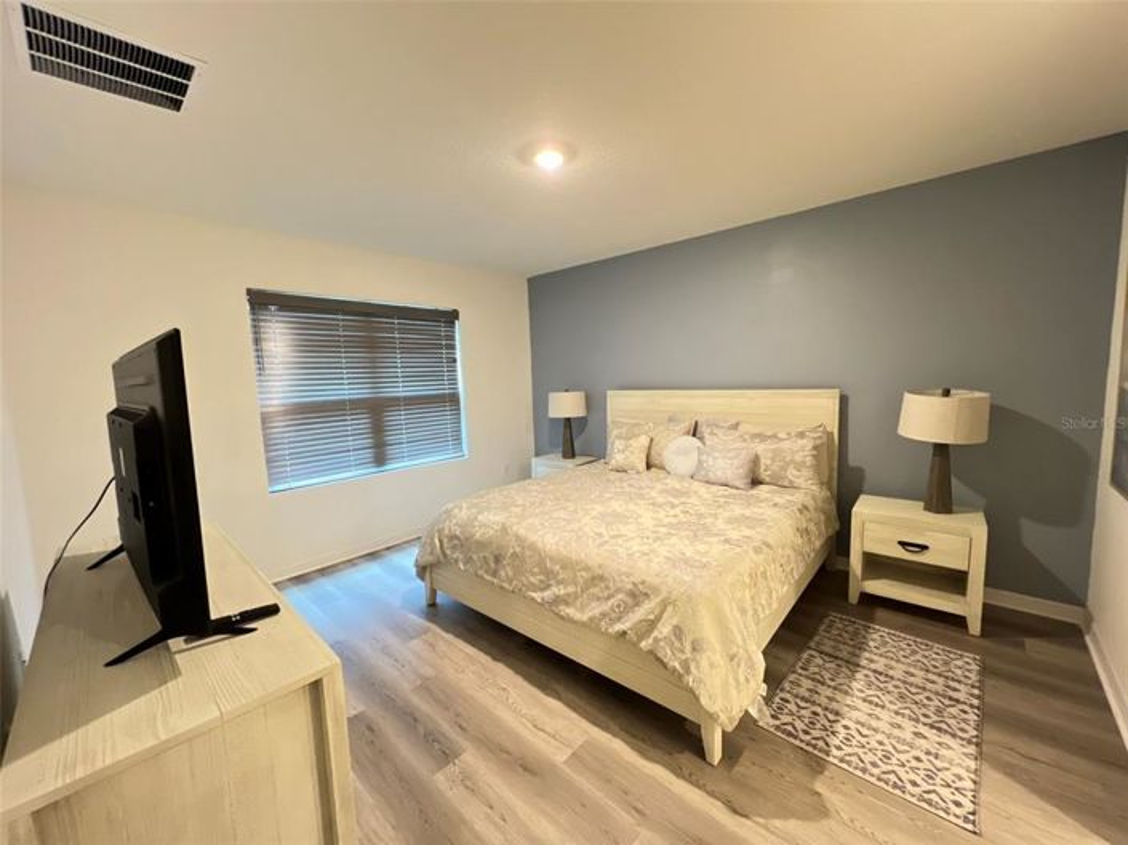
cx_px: 564
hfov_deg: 106.2
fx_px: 423
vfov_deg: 89.9
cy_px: 422
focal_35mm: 13
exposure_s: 1/60
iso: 800
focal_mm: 1.57
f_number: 1.8
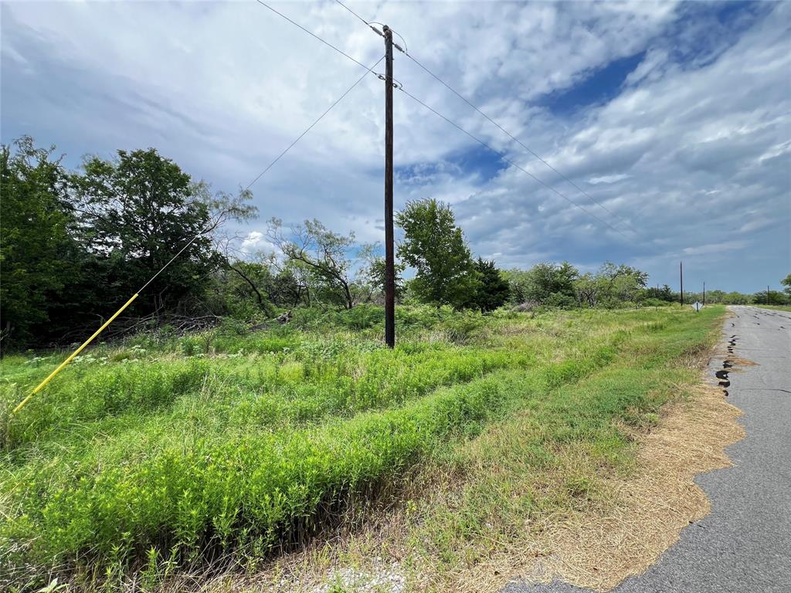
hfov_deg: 106.2
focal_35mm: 13
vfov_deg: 89.9
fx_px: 297
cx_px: 396
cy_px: 296
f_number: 1.8
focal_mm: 1.57
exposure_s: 1/561
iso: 32
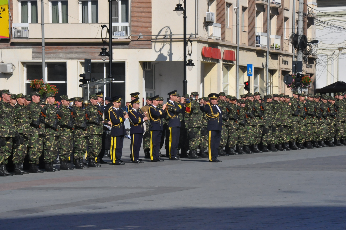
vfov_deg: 8.7
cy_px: 115
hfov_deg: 13.1
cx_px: 173
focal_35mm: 158
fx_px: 1512
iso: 1600
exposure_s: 1/1000
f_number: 18
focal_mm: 105
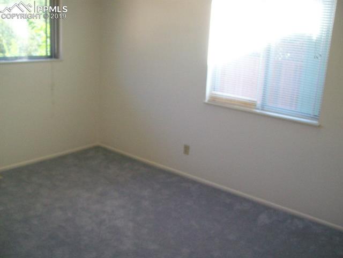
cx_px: 172
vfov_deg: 39.7
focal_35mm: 36
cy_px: 129
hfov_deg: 51.4
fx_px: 357
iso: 204
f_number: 2.7
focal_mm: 6
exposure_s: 1/128
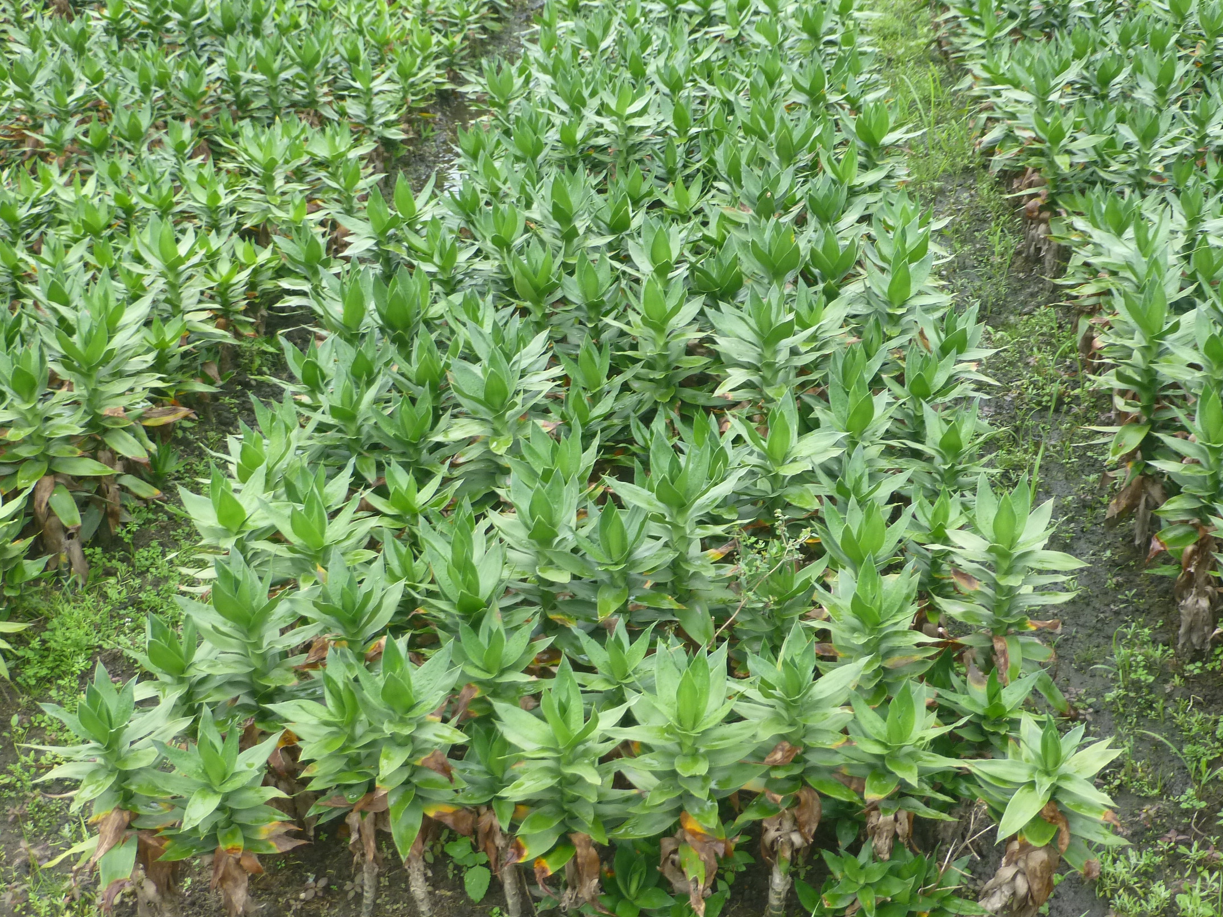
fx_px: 1802
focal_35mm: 51
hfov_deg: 37.5
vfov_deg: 28.5
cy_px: 519
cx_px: 636
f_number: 3.9
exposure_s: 1/60
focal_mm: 7.4
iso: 160
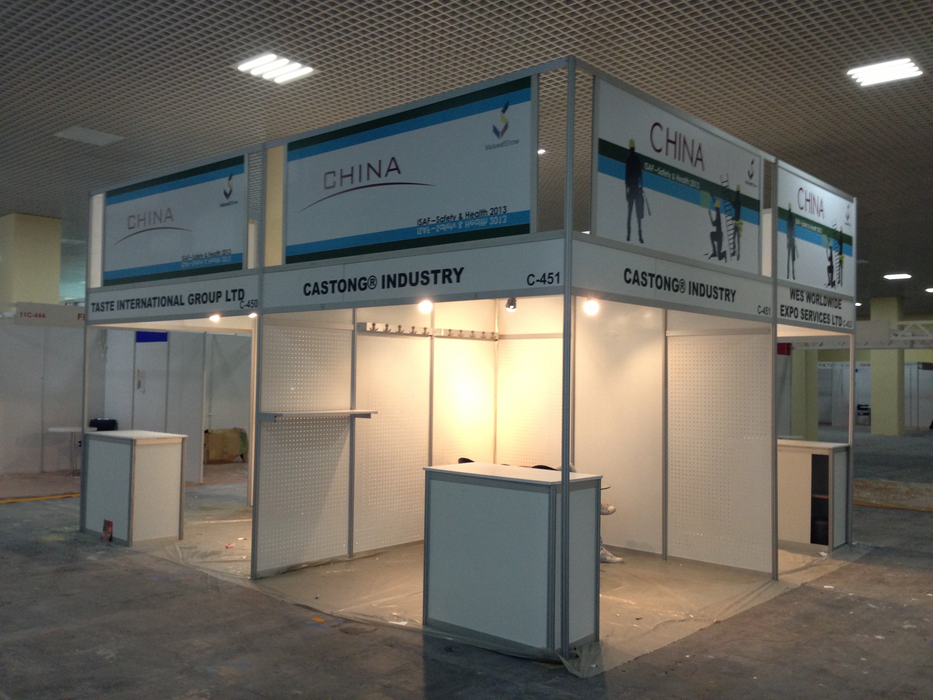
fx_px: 889
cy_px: 350
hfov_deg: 55.4
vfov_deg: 42.9
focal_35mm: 33
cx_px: 466
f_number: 2.4
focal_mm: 4.13
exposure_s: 1/20
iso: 160
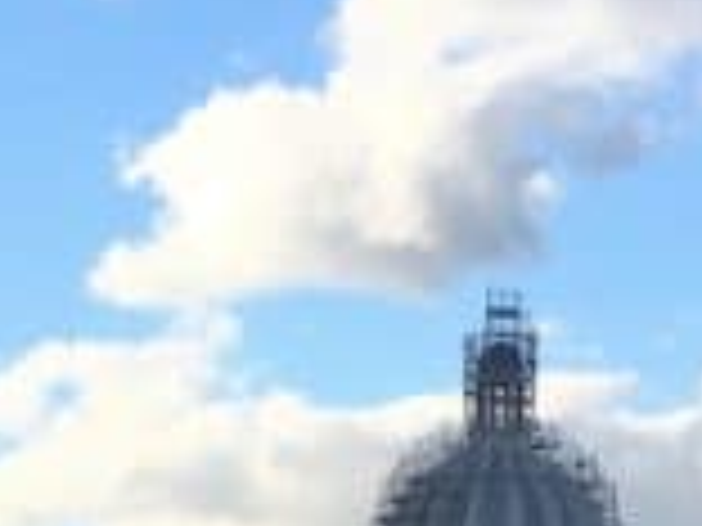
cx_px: 639
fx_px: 3022
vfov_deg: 9.3
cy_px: 1097
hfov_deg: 13.1
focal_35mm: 149
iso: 25
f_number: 2.2
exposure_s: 1/950
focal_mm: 4.15
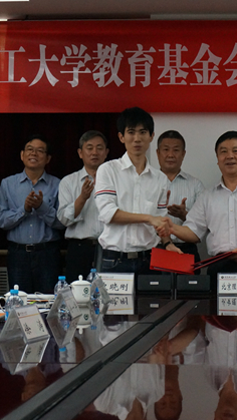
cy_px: 208
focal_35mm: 108
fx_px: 1203
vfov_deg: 19.8
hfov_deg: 11.2
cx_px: 189
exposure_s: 1/80
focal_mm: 45
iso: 3200
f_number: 5.6
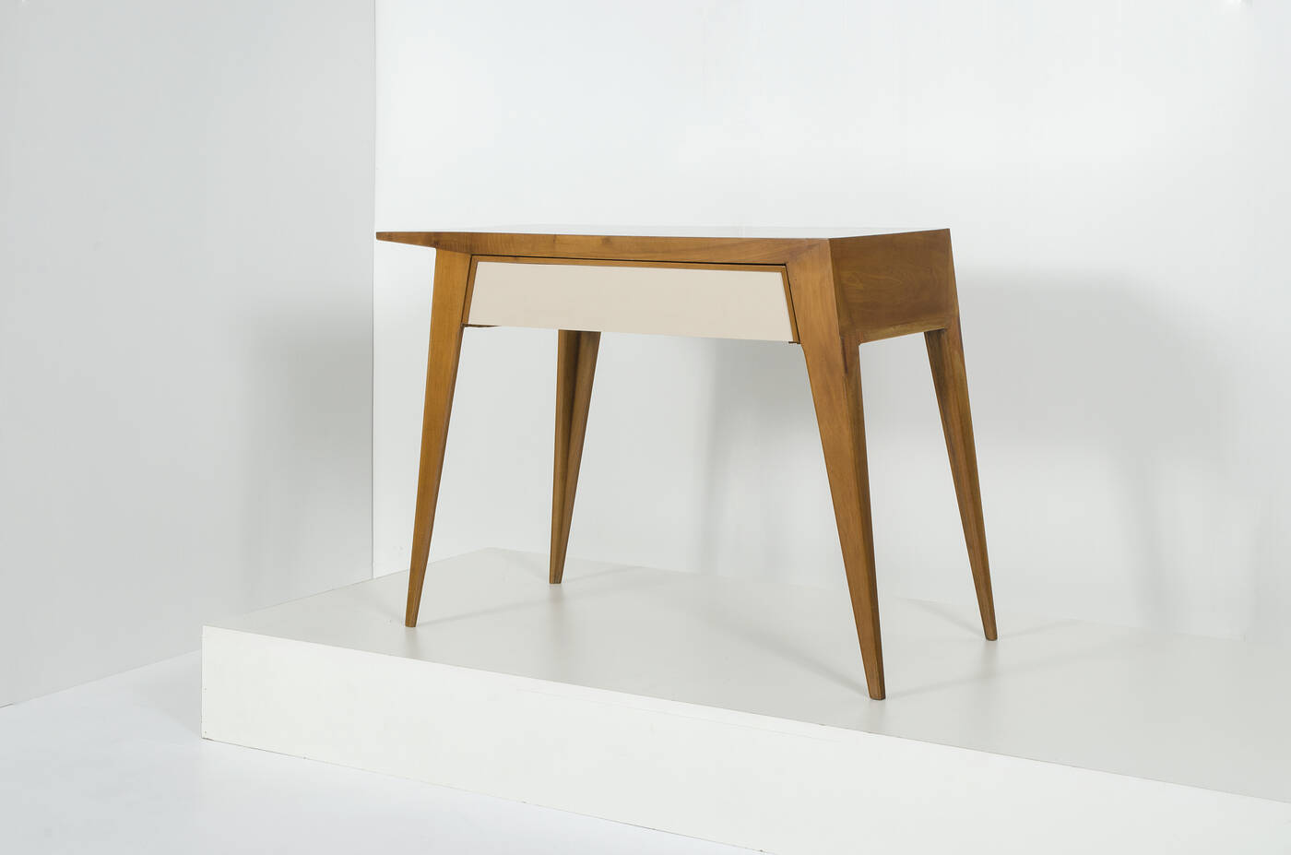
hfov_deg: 37.9
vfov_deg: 25.6
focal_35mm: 52
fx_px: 1879
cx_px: 646
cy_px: 428
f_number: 16
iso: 125
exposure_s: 1/200
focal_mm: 35
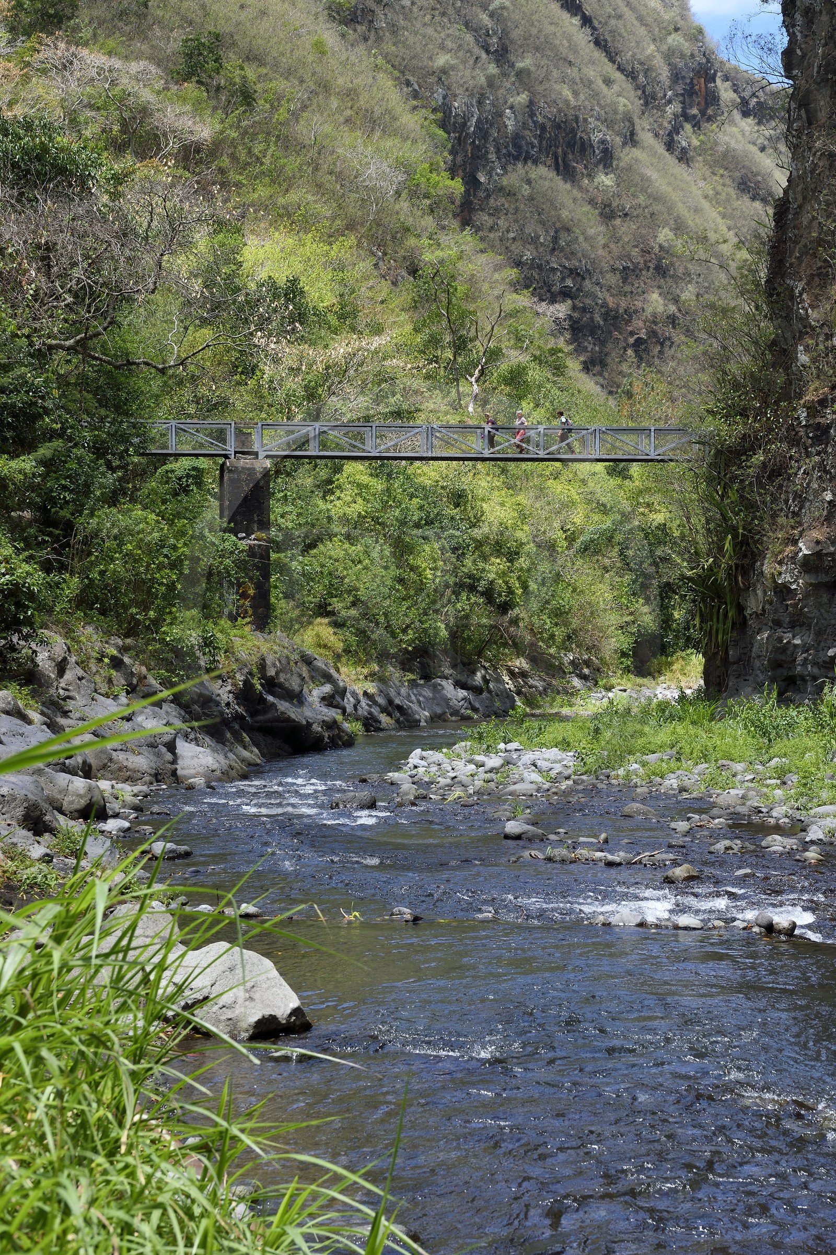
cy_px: 628
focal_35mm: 70
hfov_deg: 19.4
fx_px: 2440
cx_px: 418
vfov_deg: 28.9
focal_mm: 70
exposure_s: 1/200
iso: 200
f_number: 11
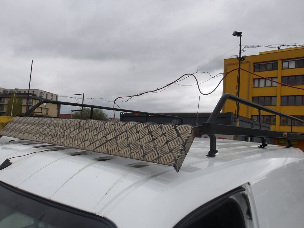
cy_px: 114
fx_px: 237
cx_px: 152
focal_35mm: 27
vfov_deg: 51.4
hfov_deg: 65.3
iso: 100
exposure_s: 1/975
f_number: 3
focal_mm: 4.9
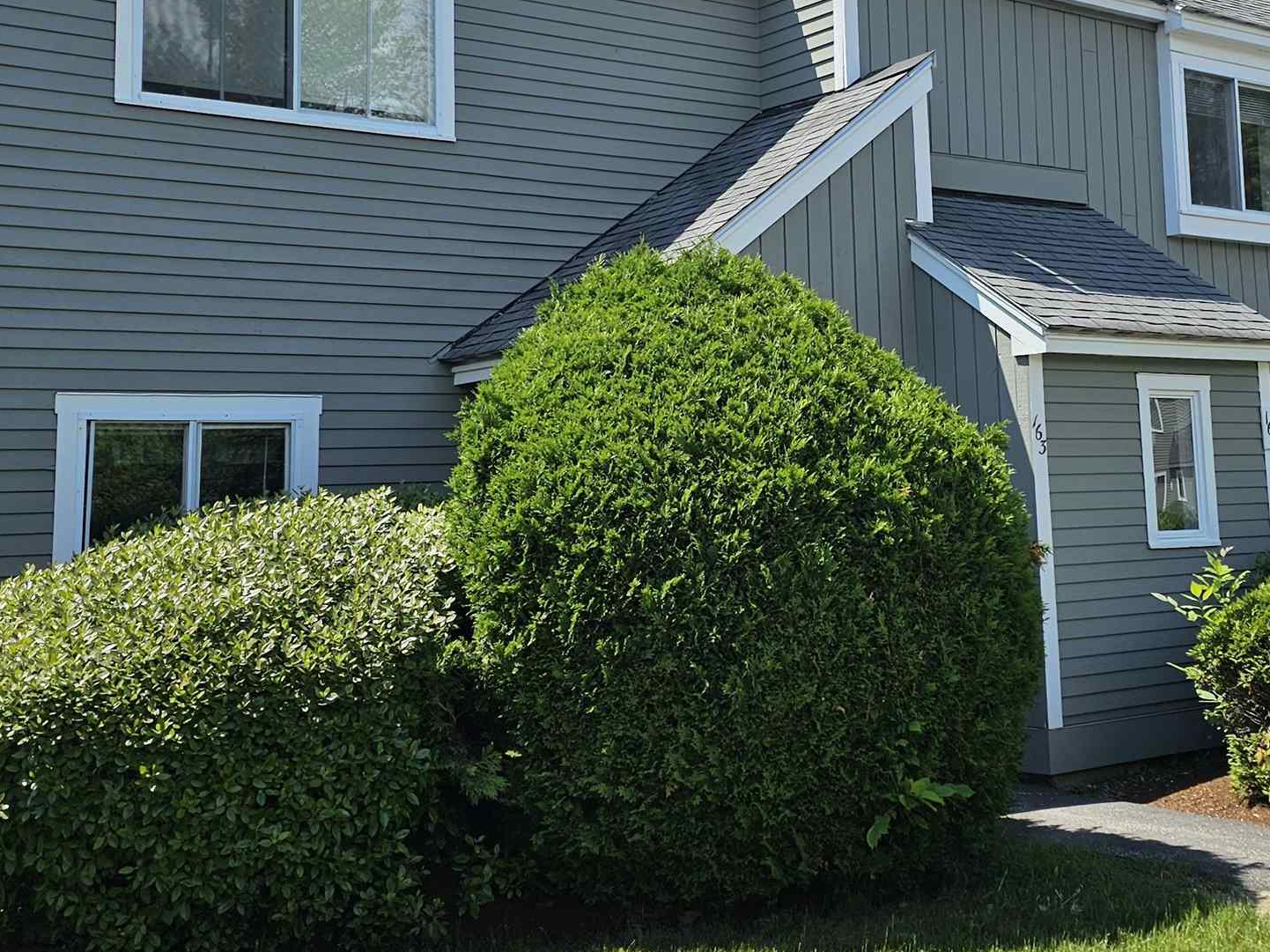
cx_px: 860
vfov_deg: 29.1
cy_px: 204
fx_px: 1797
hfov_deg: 38.4
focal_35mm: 49
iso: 10
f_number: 1.7
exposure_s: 1/939
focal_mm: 6.3
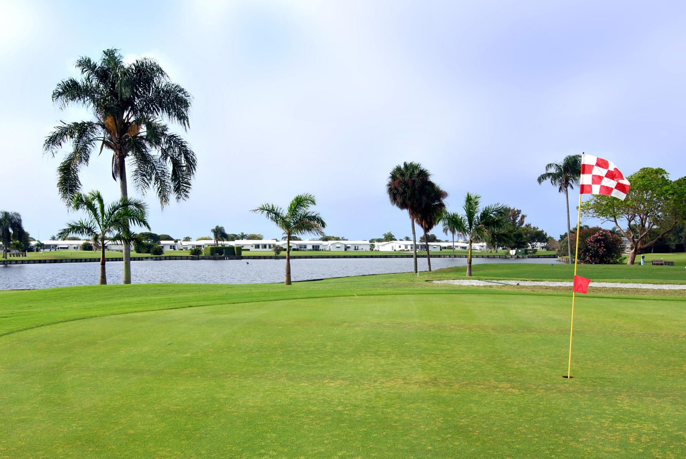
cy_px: 252
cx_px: 337
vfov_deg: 32.7
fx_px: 782
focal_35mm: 41
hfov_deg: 47.4
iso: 200
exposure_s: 1/500
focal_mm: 24
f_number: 8
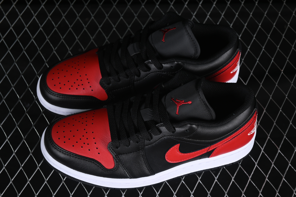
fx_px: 617
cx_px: 148
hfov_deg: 27.0
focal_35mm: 75
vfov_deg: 18.2
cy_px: 98
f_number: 6.3
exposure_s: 1/60
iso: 160
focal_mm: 50
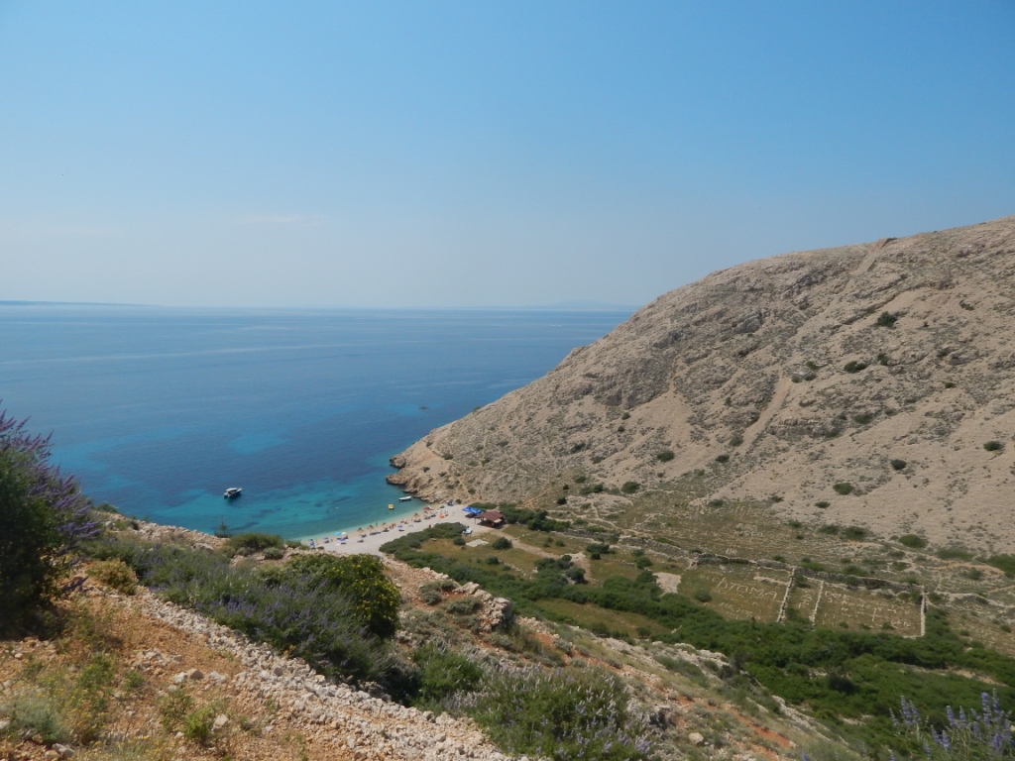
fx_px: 645
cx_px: 508
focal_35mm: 22
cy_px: 380
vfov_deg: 61.1
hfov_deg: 76.4
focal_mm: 4
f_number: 6
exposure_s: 1/1000
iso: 125
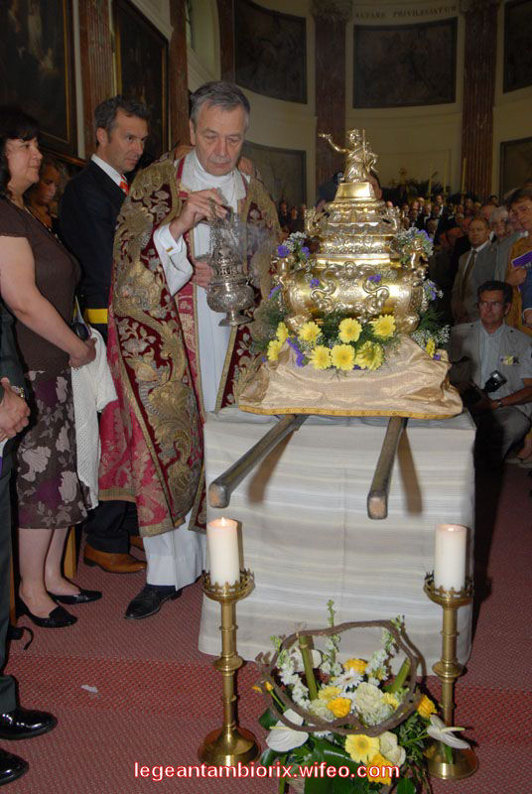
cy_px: 397
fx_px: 795
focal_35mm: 36
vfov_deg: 53.1
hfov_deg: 37.0
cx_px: 266
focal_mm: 24
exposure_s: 1/60
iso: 400
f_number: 5.6
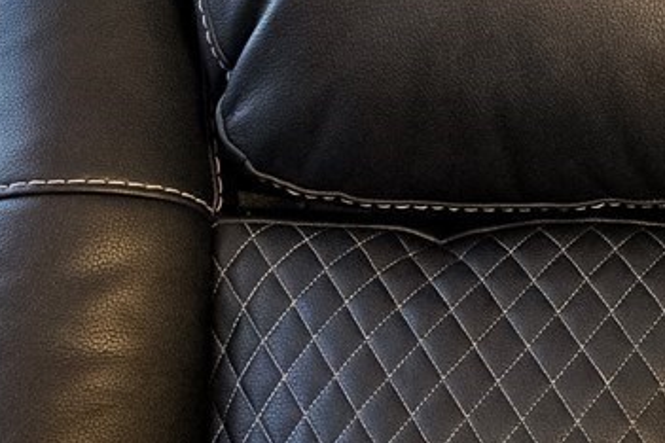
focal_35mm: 204
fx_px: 3768
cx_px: 919
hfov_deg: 9.9
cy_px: -578
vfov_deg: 6.4
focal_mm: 35
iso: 320
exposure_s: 1/3
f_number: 8
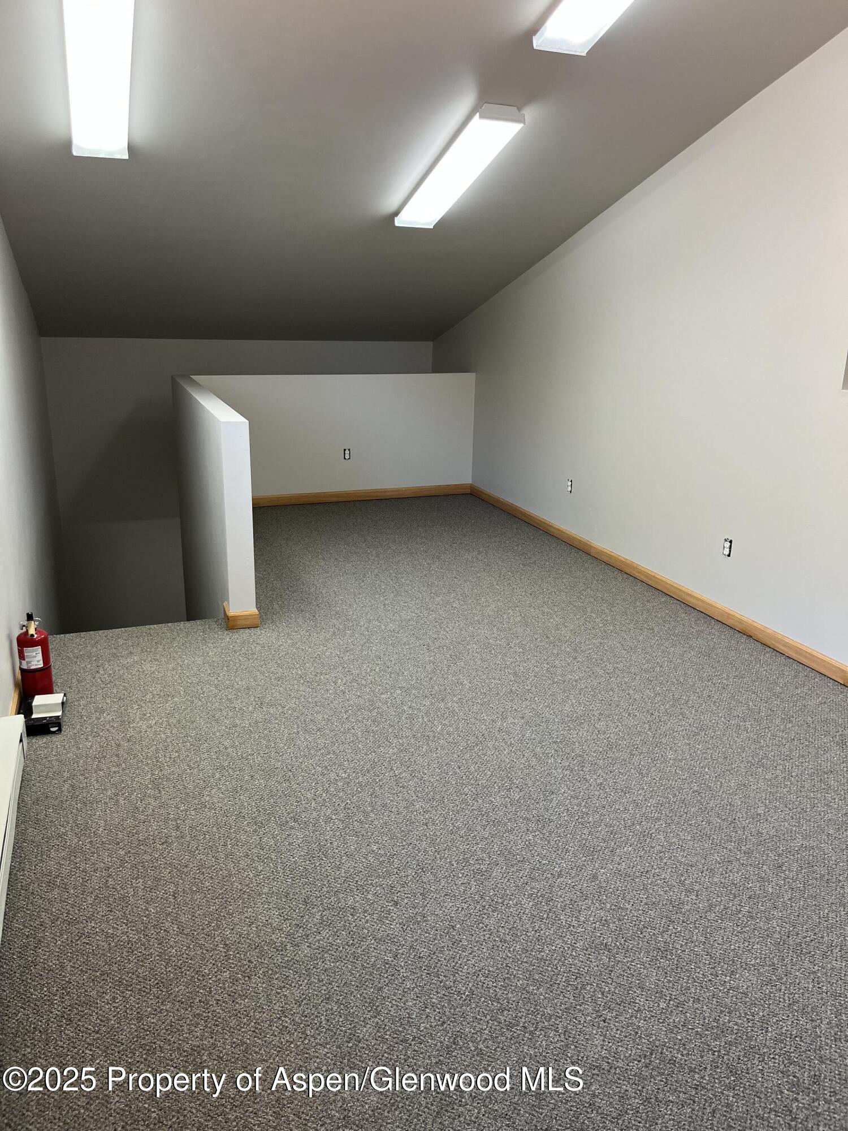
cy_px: 566
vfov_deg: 67.3
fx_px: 849
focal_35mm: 26
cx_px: 424
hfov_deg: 53.1
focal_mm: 5.1
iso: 80
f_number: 1.6
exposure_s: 1/60
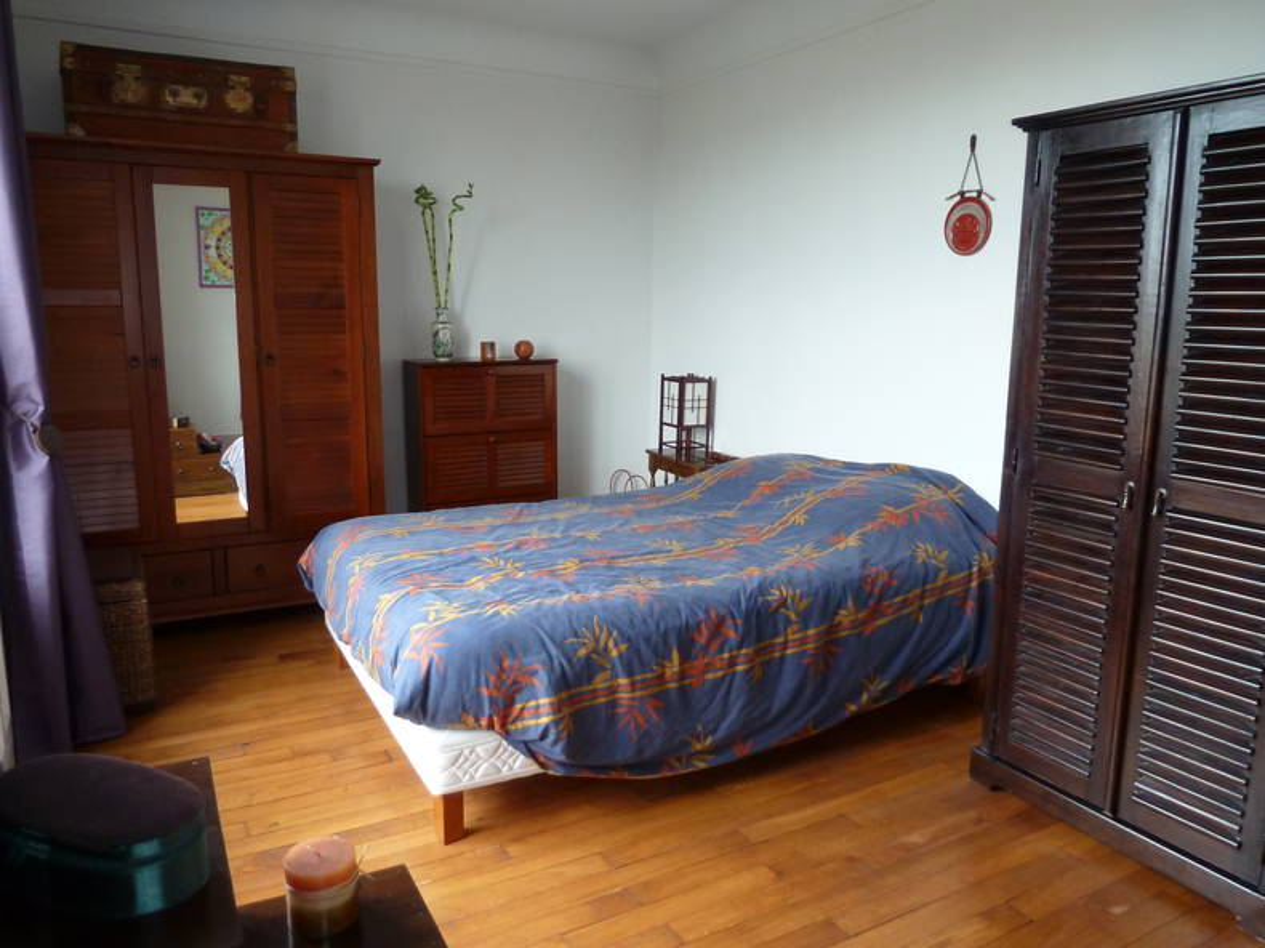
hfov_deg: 69.4
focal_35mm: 25
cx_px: 632
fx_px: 913
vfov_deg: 54.9
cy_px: 474
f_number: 3.3
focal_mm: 4.1
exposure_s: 1/30
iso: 200
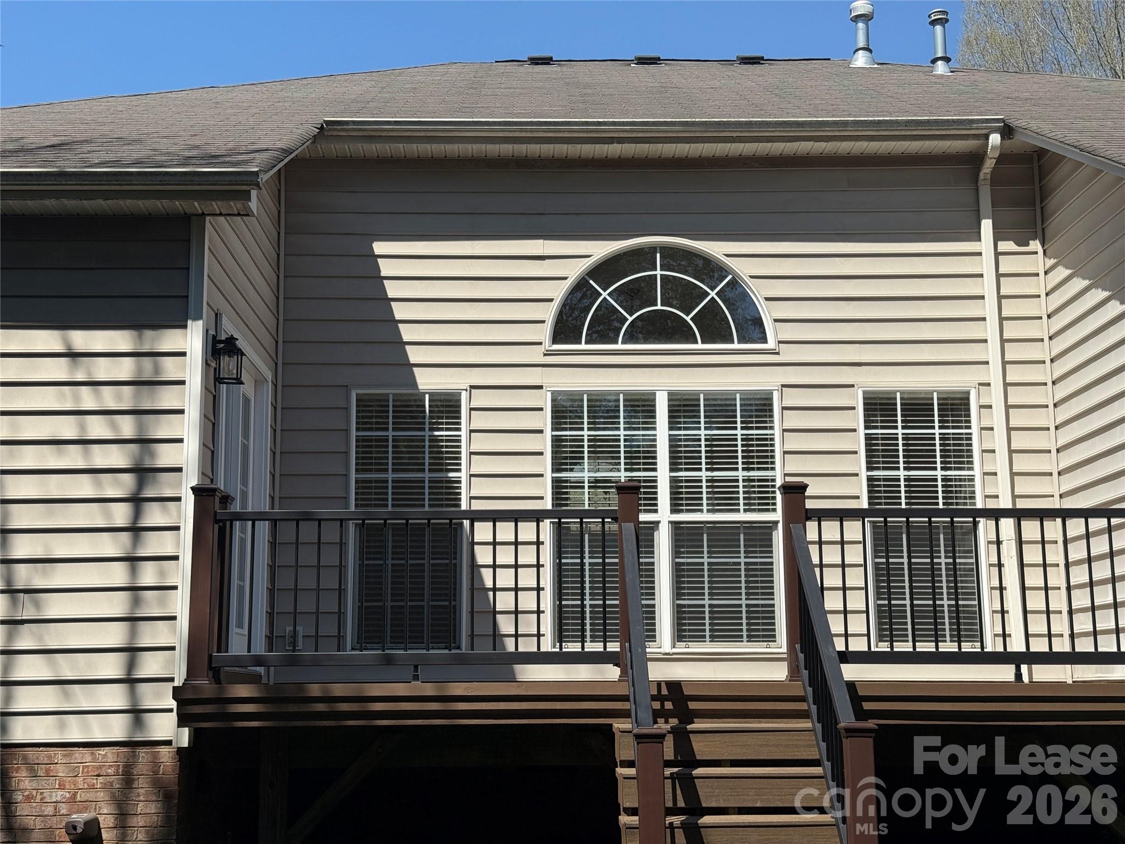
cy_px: 422
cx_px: 562
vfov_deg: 30.3
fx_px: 1560
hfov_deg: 39.7
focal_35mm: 48
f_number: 1.78
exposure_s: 1/5587
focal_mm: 6.76
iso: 80
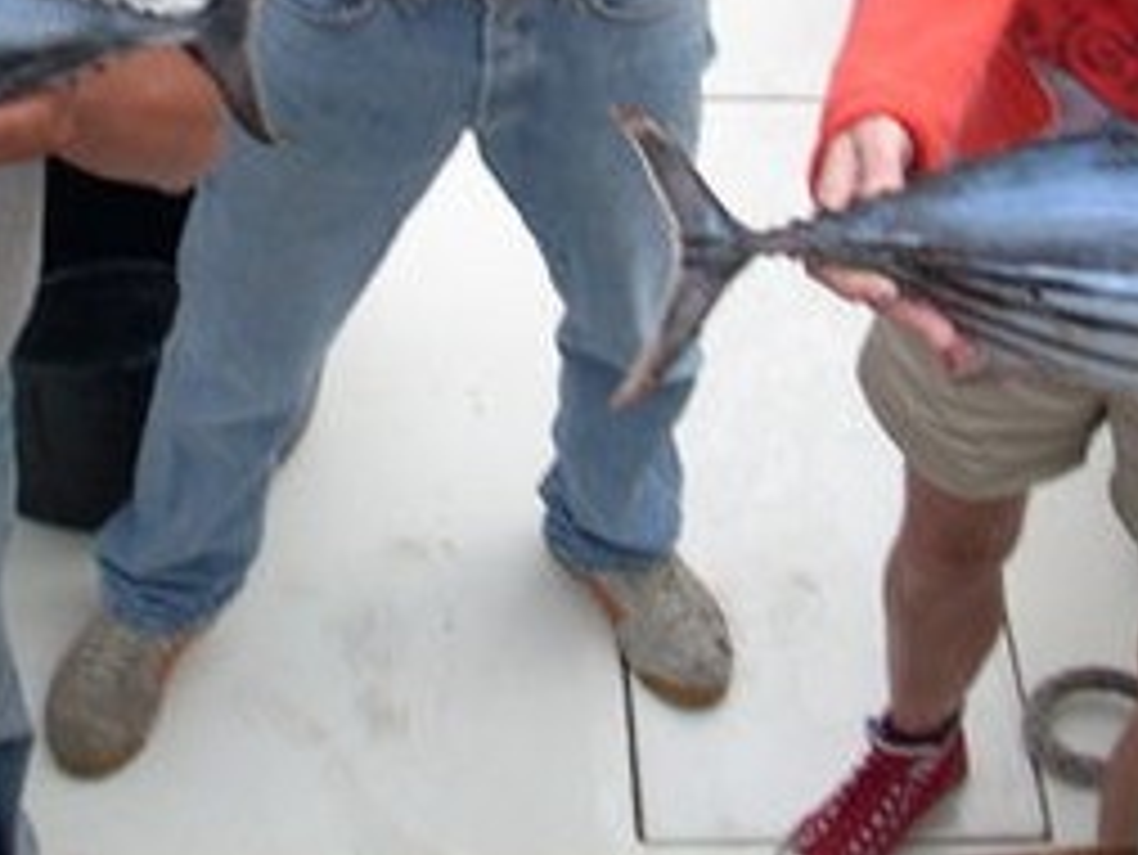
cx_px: 441
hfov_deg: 21.3
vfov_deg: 15.4
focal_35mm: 92
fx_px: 3026
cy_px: -202
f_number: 2.8
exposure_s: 1/60
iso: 64
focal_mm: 6.2
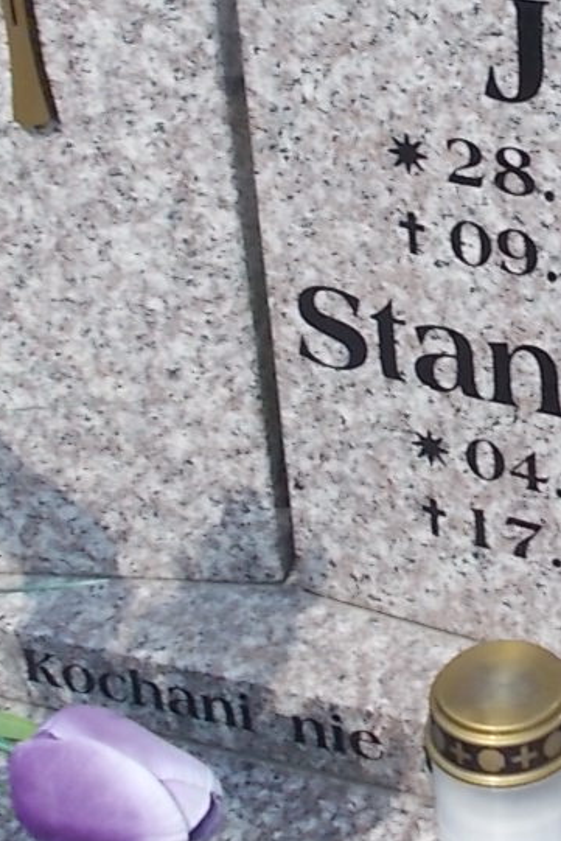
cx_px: 586
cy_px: 124
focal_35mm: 80
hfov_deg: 16.6
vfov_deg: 24.8
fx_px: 1869
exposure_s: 1/100
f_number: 8
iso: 80
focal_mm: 4.6
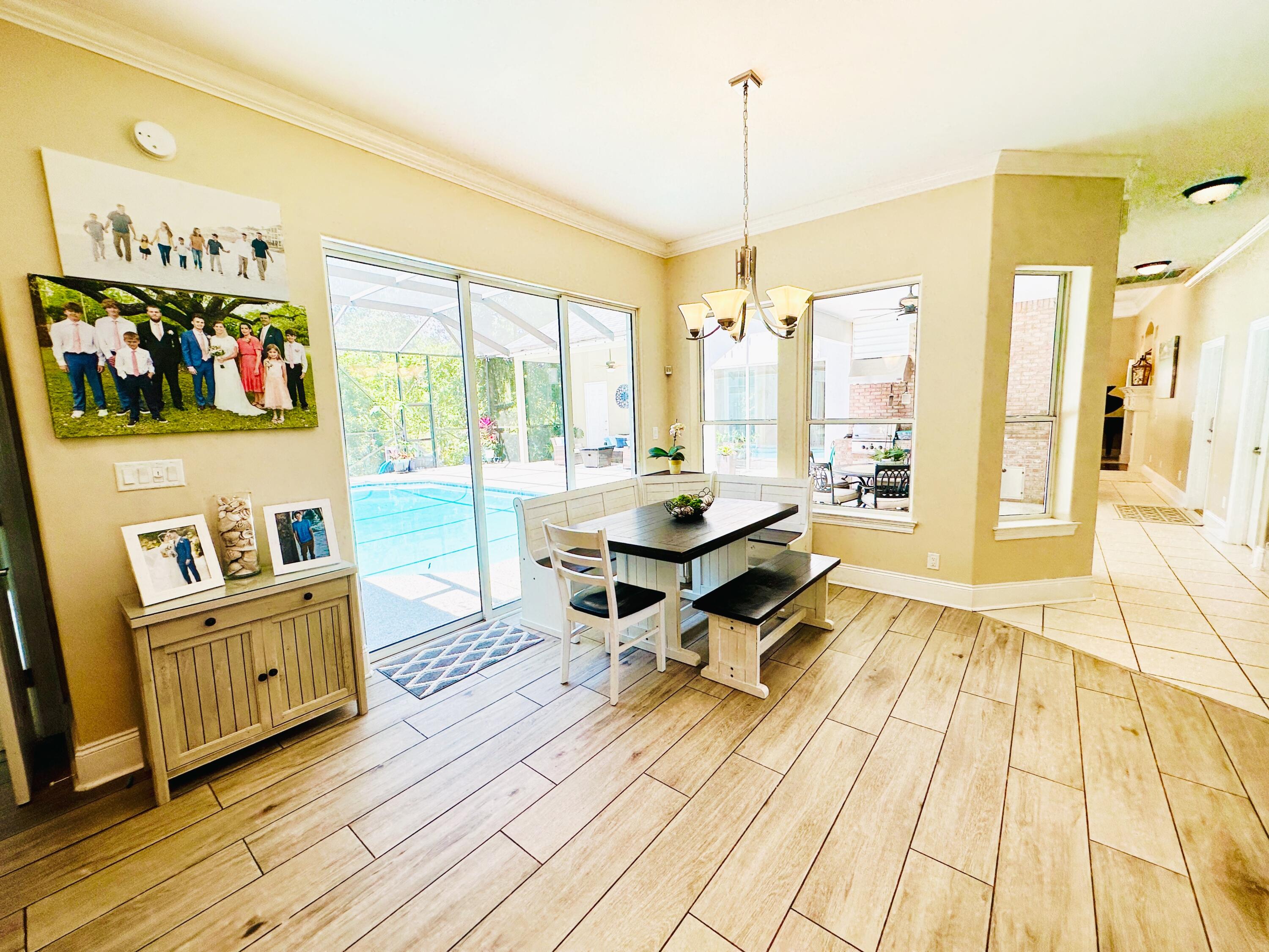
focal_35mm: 14
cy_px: 476
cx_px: 634
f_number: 2.2
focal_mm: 2.22
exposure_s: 1/194
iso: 40
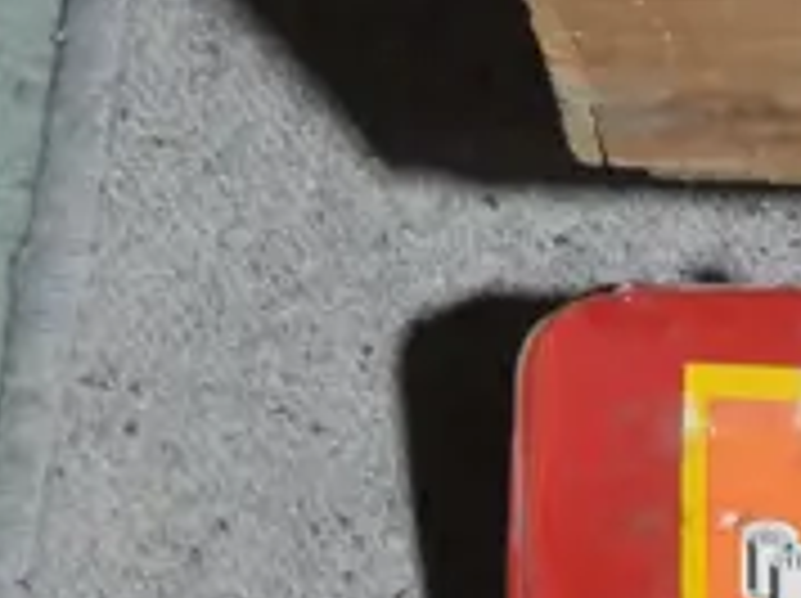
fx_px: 6124
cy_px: -130
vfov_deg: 5.6
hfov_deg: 7.2
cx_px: 1546
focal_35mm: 265
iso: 1250
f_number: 5.6
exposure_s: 1/60
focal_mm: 23
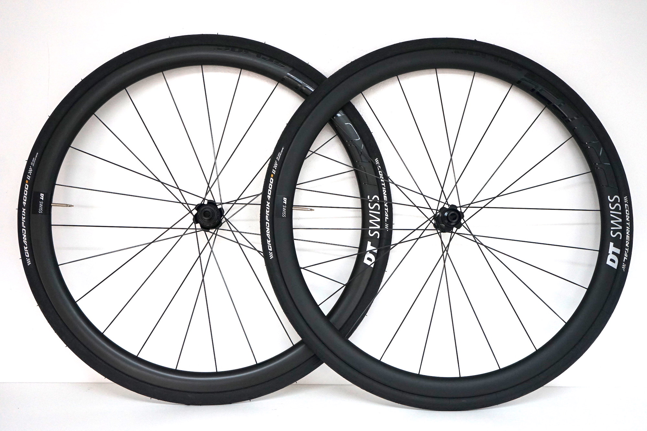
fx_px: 718
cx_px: 324
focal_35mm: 40
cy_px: 216
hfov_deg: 48.5
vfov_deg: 33.3
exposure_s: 1/160
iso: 2000
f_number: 4
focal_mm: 40
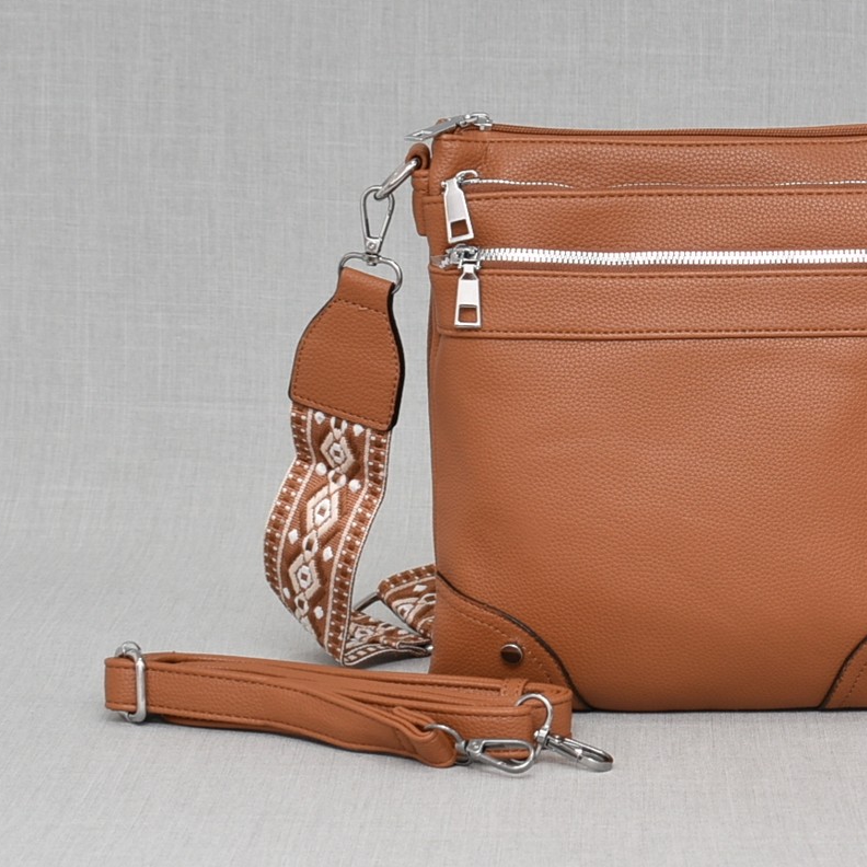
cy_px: 408
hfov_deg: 25.7
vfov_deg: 26.1
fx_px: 1870
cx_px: 667
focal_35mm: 66
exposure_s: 1/60
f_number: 5.6
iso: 100
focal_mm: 32
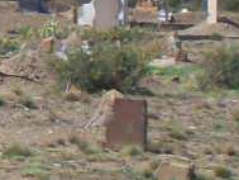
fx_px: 4726
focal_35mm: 684
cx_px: -223
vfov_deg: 2.2
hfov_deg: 2.9
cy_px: 176
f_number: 4.8
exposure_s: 1/560
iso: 80
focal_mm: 18
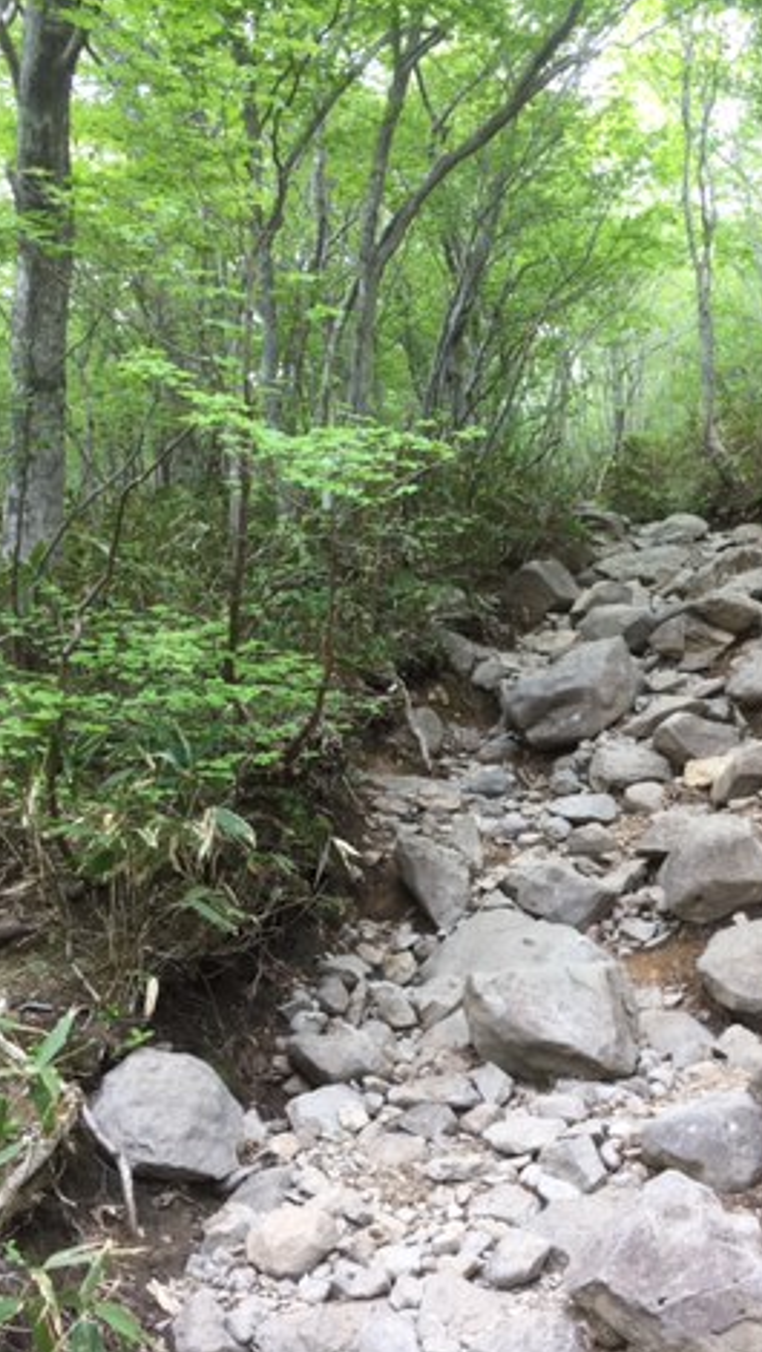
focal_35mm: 43
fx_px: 1542
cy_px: 679
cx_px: 661
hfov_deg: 27.0
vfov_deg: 47.3
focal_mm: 4.15
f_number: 2.2
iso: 32
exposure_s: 1/120
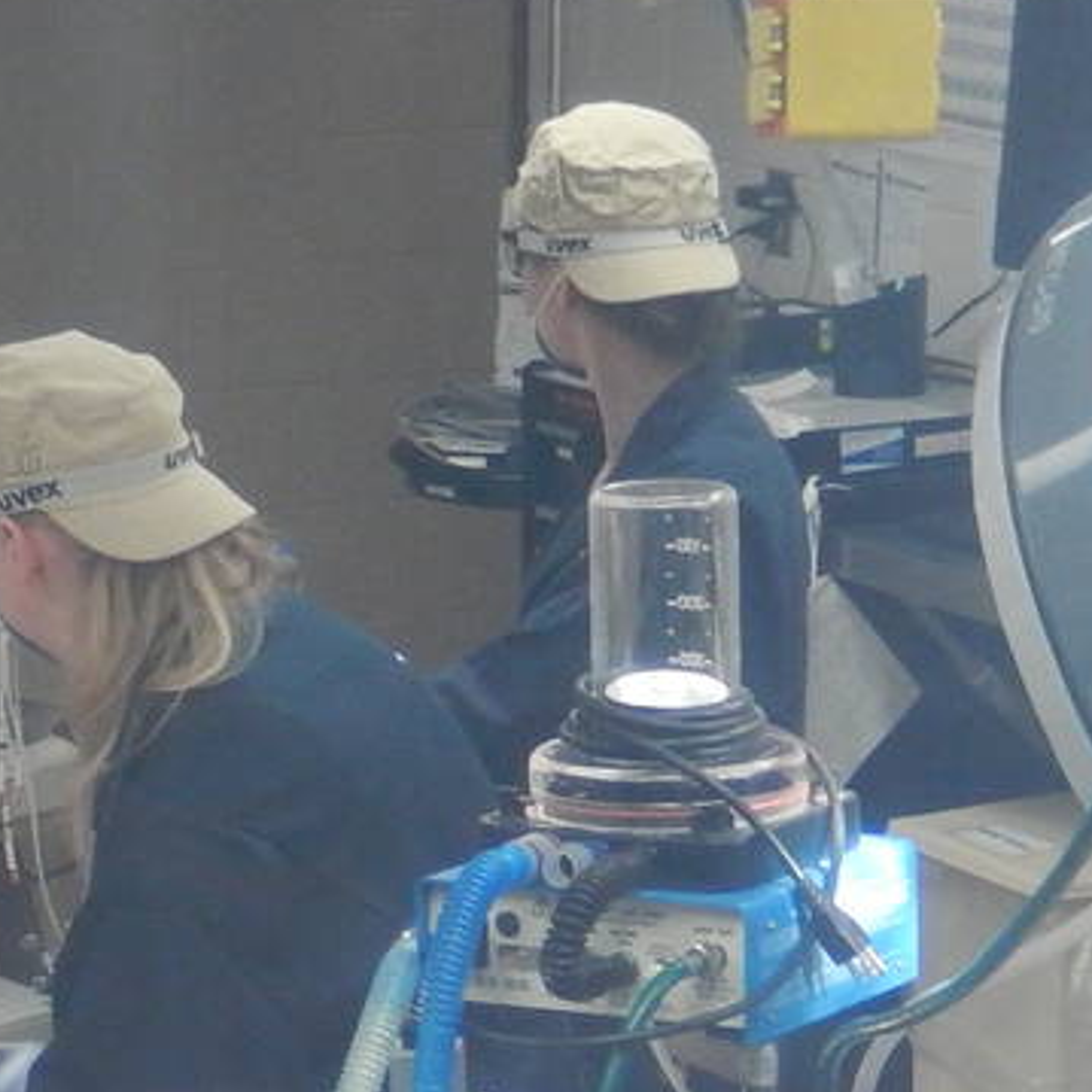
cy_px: 1195
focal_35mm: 201
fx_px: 7174
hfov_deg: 8.5
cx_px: -535
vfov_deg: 8.6
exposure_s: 1/30
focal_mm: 9.2
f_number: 4.5
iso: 360
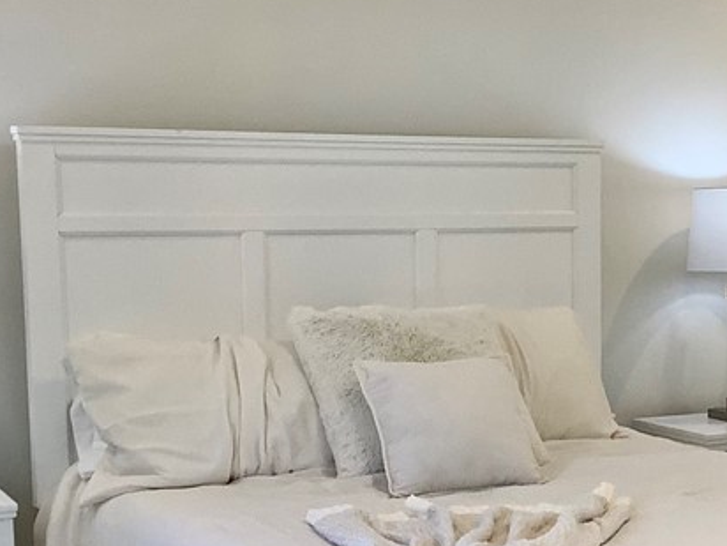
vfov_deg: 19.0
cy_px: 398
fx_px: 1617
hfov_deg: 24.9
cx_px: 573
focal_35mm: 77
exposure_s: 1/120
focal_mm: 3.3
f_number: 2.4
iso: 40
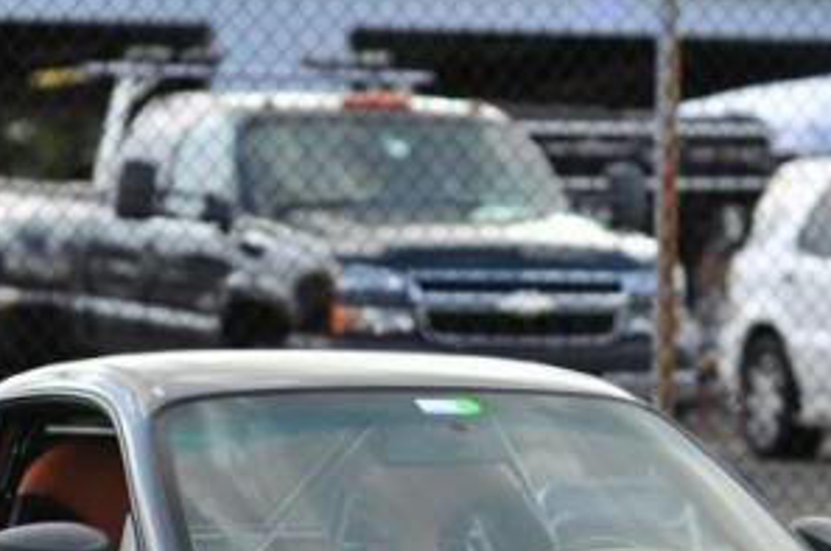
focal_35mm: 229
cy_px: 682
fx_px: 5277
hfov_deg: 9.0
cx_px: 523
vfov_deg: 5.9
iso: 200
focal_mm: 85
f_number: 2.8
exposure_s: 1/2000
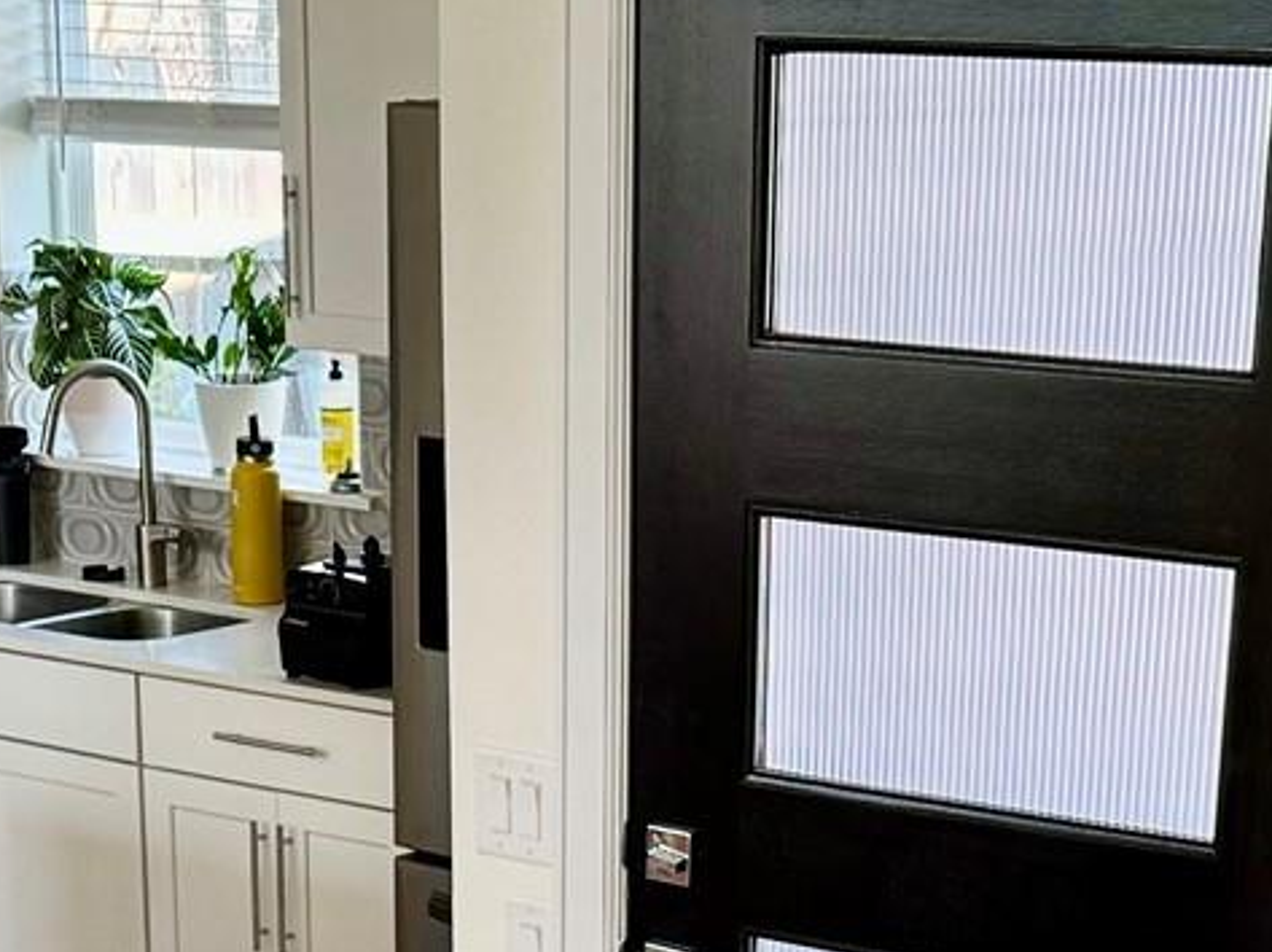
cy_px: 1479
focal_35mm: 104
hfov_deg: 18.9
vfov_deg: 13.3
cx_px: 602
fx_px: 3819
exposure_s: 1/120
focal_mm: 6.86
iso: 125
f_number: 1.78
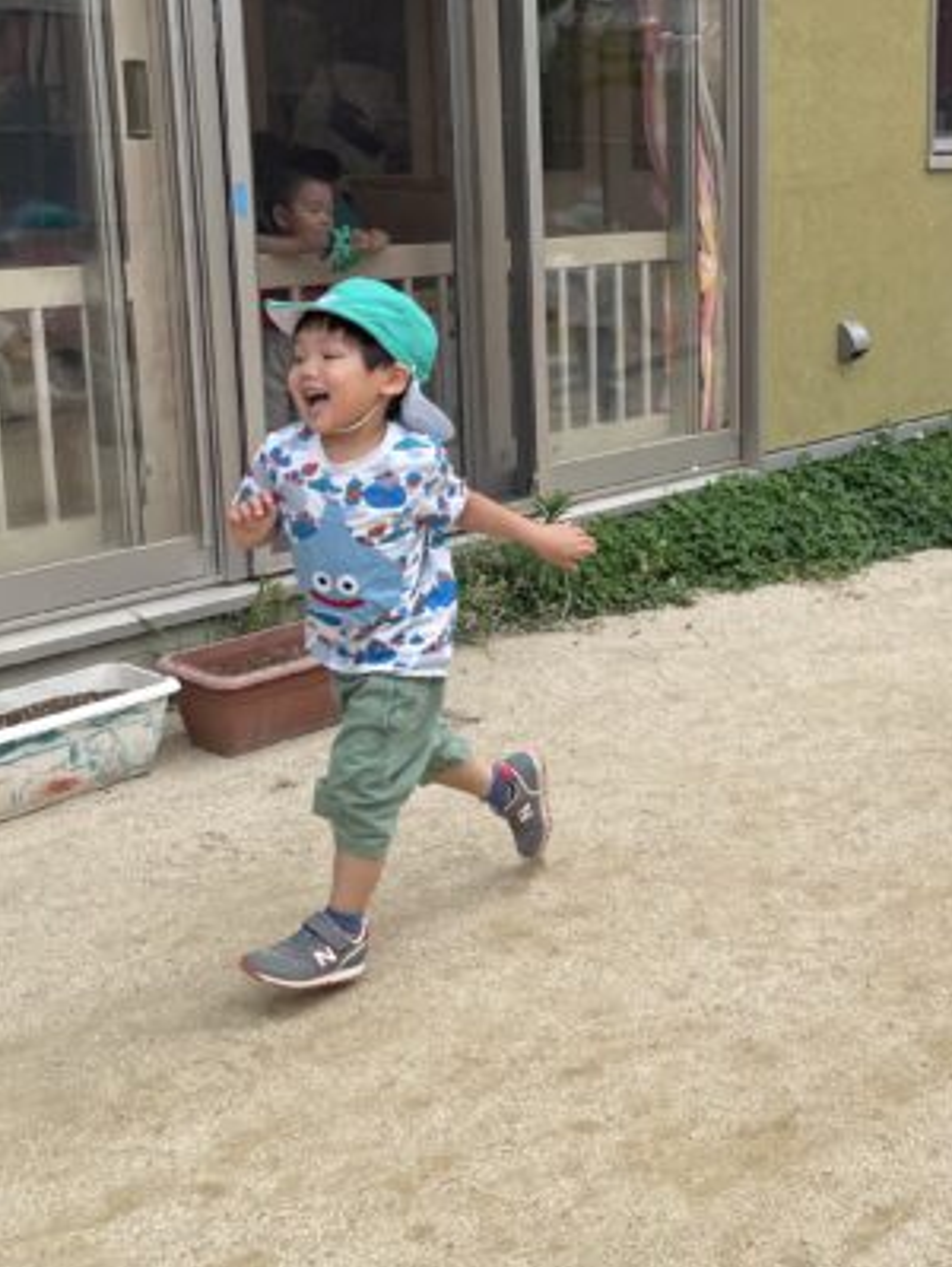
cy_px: 530
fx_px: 1831
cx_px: 958
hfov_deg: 27.4
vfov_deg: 38.1
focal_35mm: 50
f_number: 1.6
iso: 32
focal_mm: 4.2
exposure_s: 1/1473
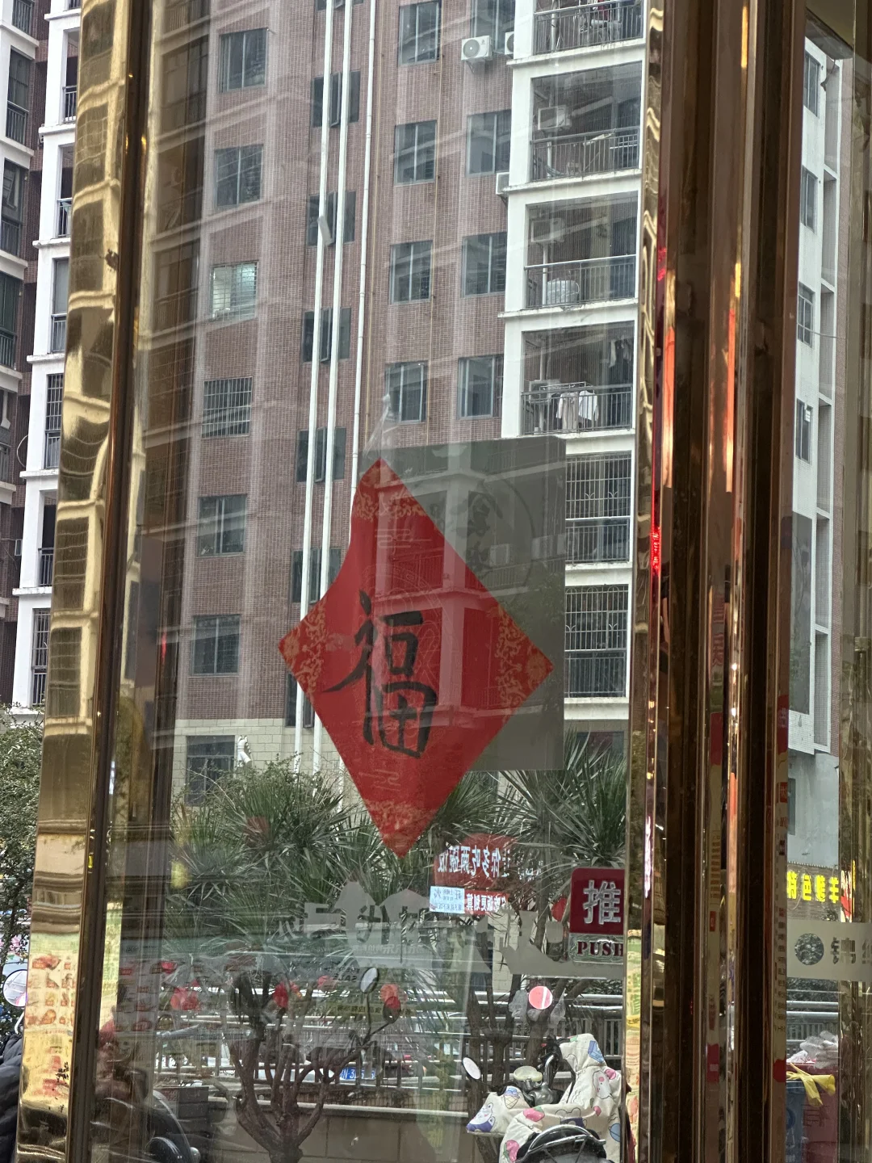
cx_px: 436
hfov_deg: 19.1
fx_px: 2586
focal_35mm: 77
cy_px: 582
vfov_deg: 25.3
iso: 640
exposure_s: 1/50
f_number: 2.8
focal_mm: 9
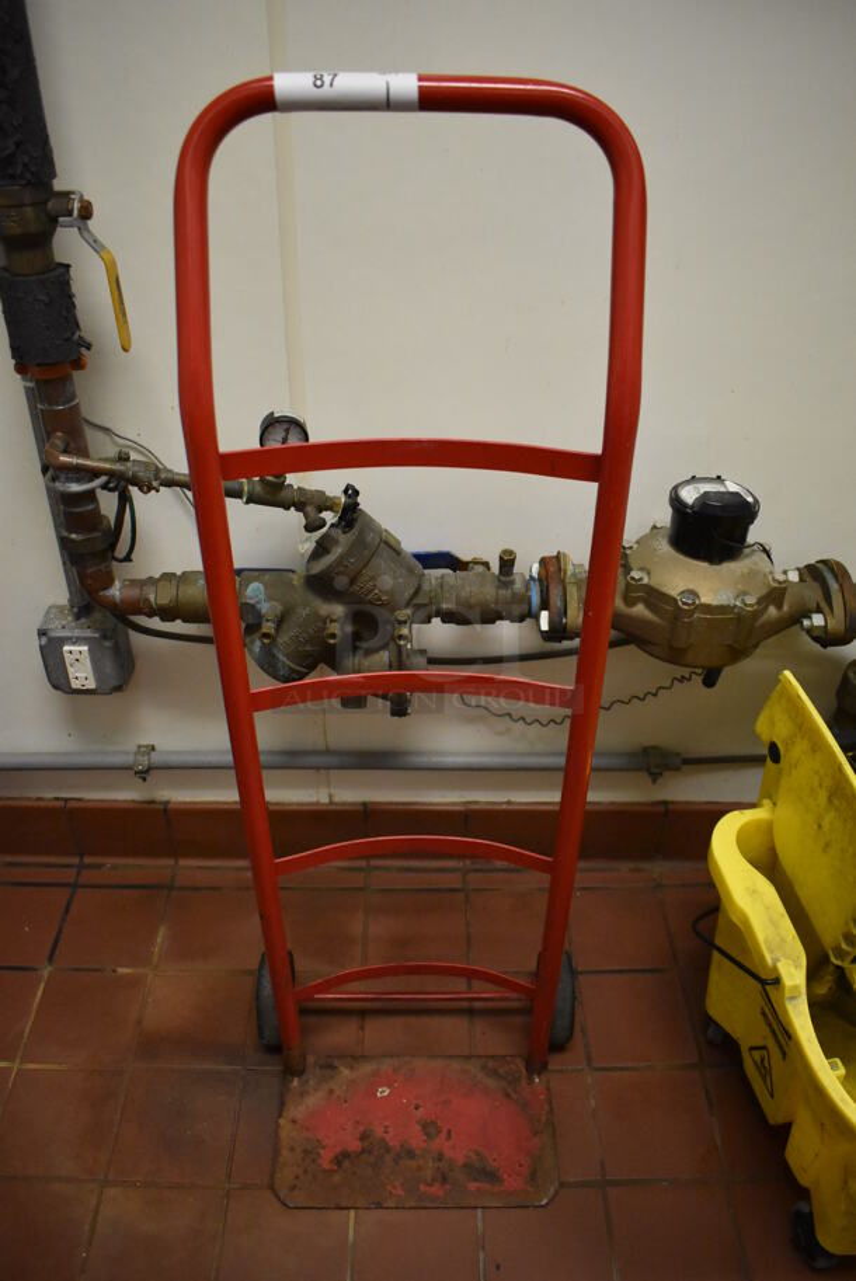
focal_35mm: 27
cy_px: 640
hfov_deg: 48.0
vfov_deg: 67.3
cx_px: 428
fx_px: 961
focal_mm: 18
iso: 3600
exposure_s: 1/125
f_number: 3.5
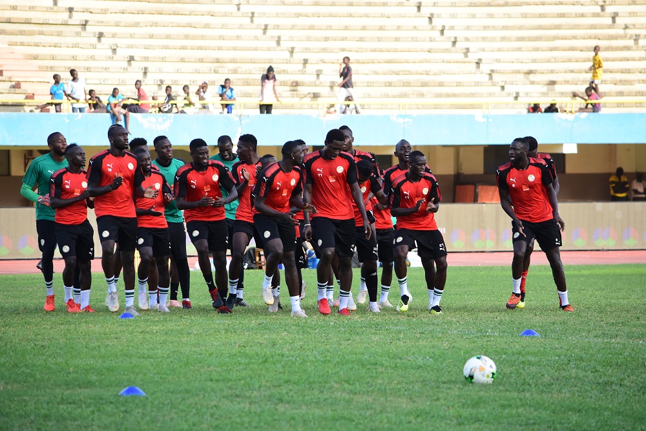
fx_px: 4845
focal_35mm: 270
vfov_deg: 5.1
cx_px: 323
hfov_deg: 7.6
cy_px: 216
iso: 500
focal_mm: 180
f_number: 5
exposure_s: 1/500
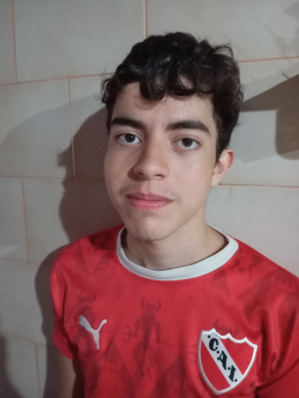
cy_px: 199
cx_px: 150
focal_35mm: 28
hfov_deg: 49.9
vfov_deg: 63.4
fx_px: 322
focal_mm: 4.22
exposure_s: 1/14.3
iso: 7800
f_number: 1.8
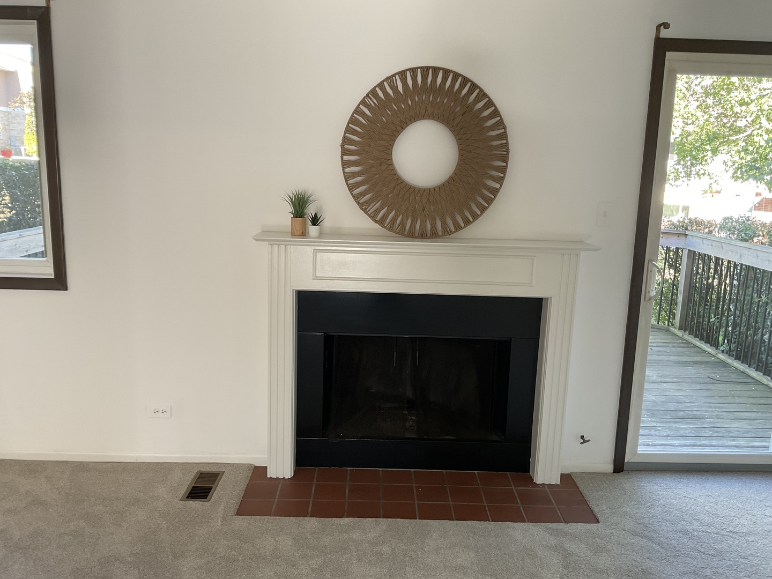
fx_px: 647
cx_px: 386
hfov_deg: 61.7
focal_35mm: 29
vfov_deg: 48.2
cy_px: 290
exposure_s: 1/60
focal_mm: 3
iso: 64
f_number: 1.8
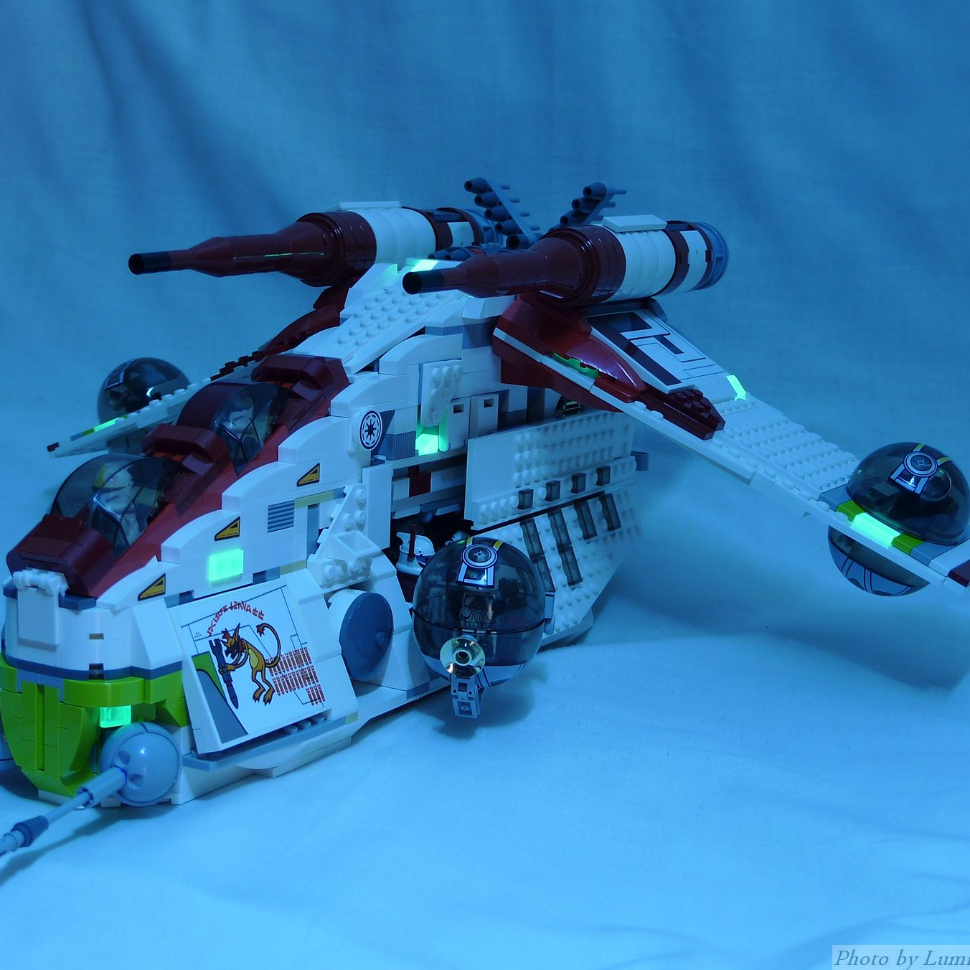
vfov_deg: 27.7
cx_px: 420
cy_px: 484
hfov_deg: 27.7
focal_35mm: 62
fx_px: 1966
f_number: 2.8
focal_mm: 11.1
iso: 80
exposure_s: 3.2
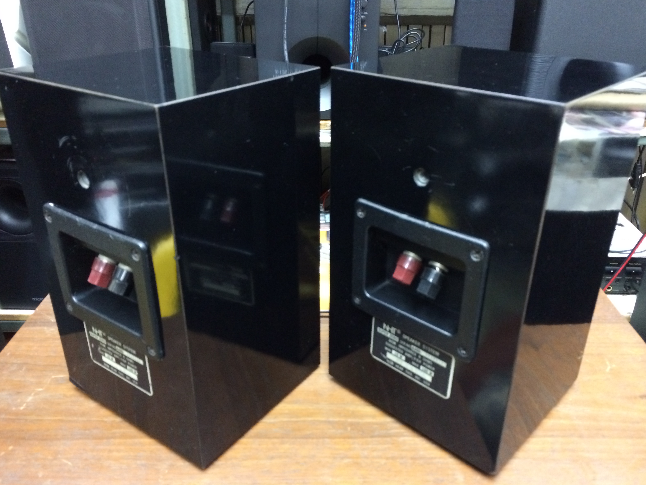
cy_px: 245
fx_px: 560
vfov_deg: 46.8
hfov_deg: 60.0
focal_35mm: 30
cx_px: 328
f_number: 2.2
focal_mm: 4.15
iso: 500
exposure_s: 1/17
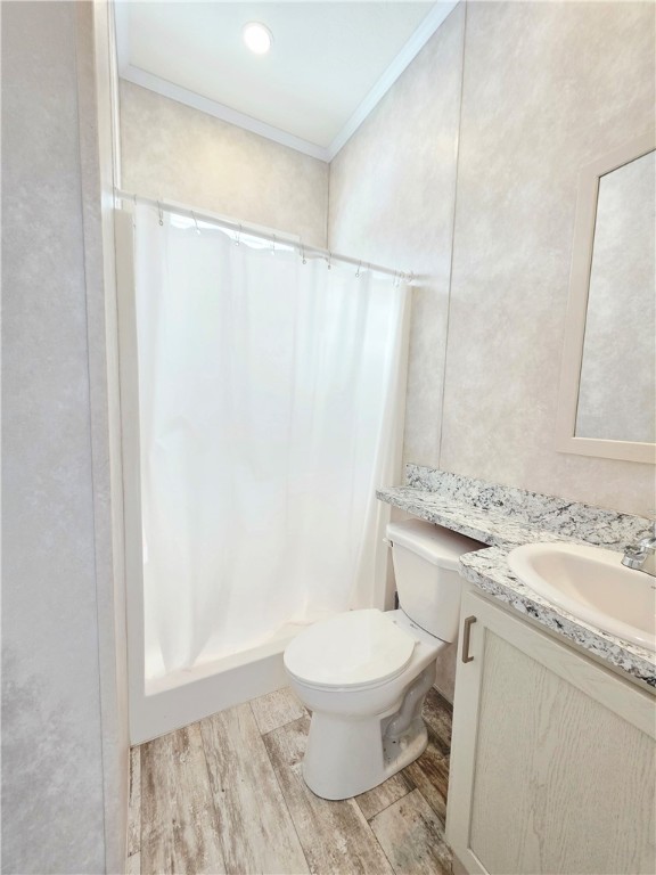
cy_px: 438
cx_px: 328
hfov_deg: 89.9
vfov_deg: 106.2
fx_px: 328
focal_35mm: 13
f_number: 1.9
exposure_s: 1/60.2
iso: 250
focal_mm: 2.2
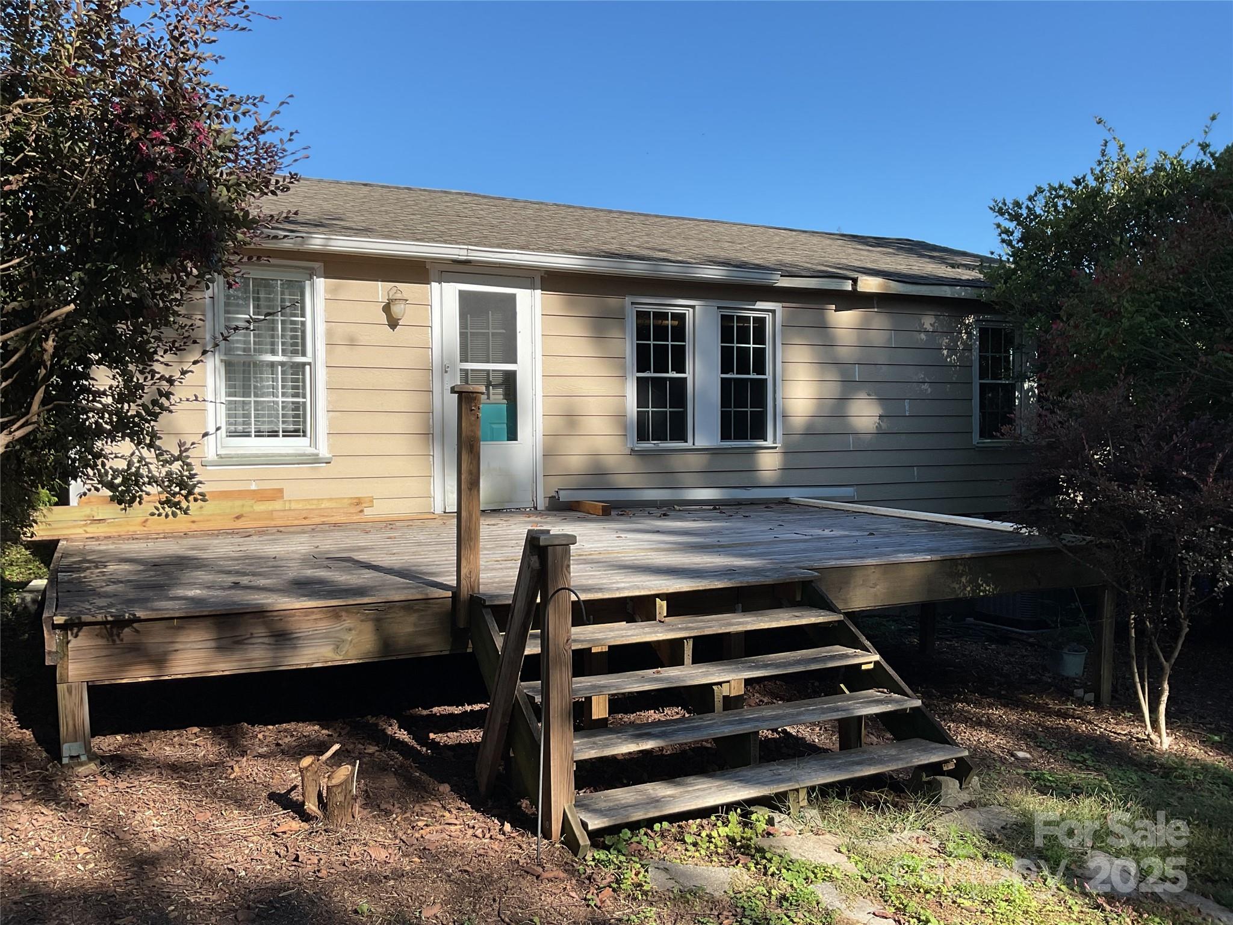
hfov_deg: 61.7
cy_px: 462
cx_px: 616
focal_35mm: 29
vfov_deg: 48.2
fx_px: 1033
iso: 16
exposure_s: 1/1221
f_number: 1.8
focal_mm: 3
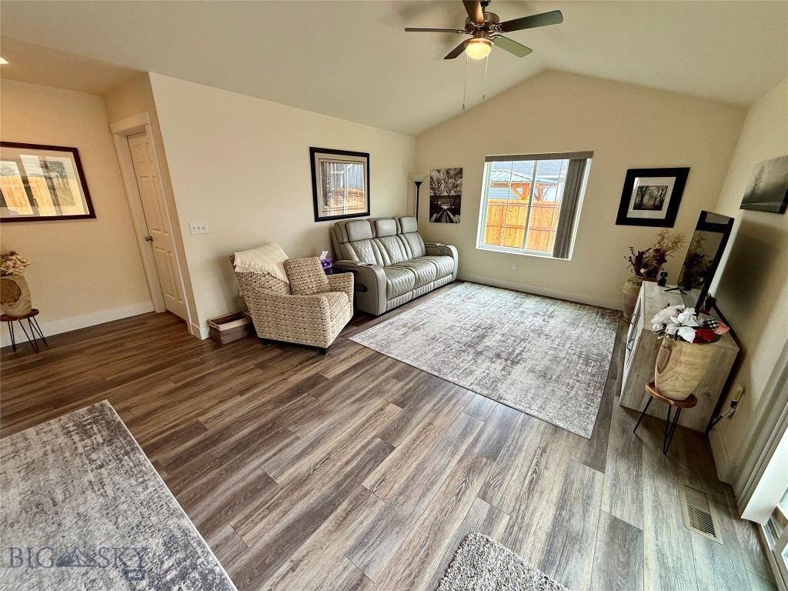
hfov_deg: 102.1
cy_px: 296
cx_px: 394
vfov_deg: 85.7
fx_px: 319
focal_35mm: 14
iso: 125
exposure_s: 1/120
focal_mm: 2.22
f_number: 2.2
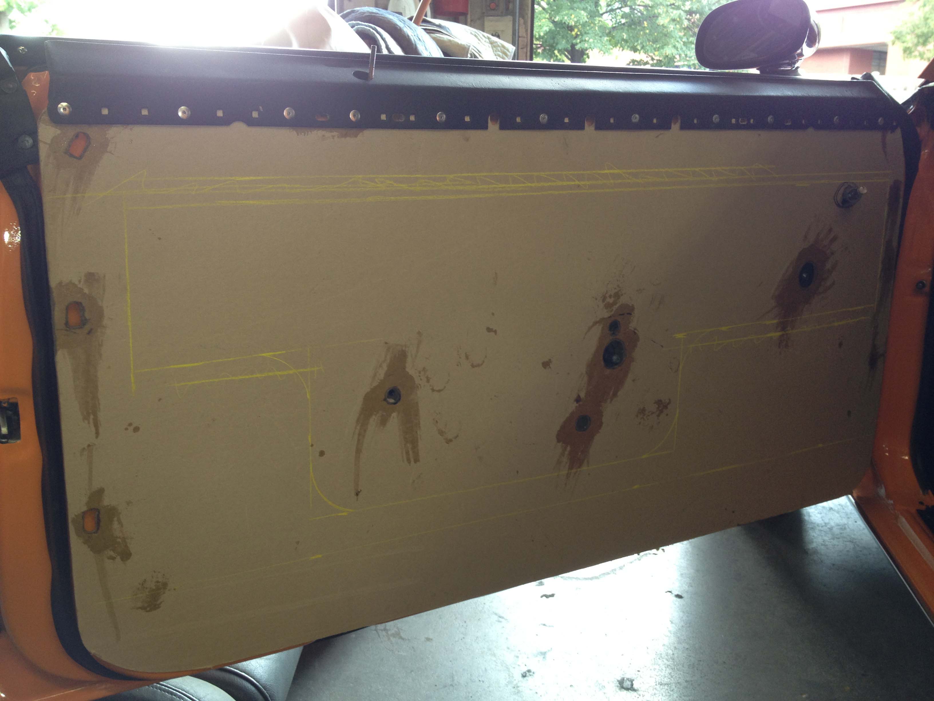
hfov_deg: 52.6
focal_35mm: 35
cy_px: 350
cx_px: 467
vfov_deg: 40.7
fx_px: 944
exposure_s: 1/40
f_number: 2.4
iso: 64
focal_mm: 4.28
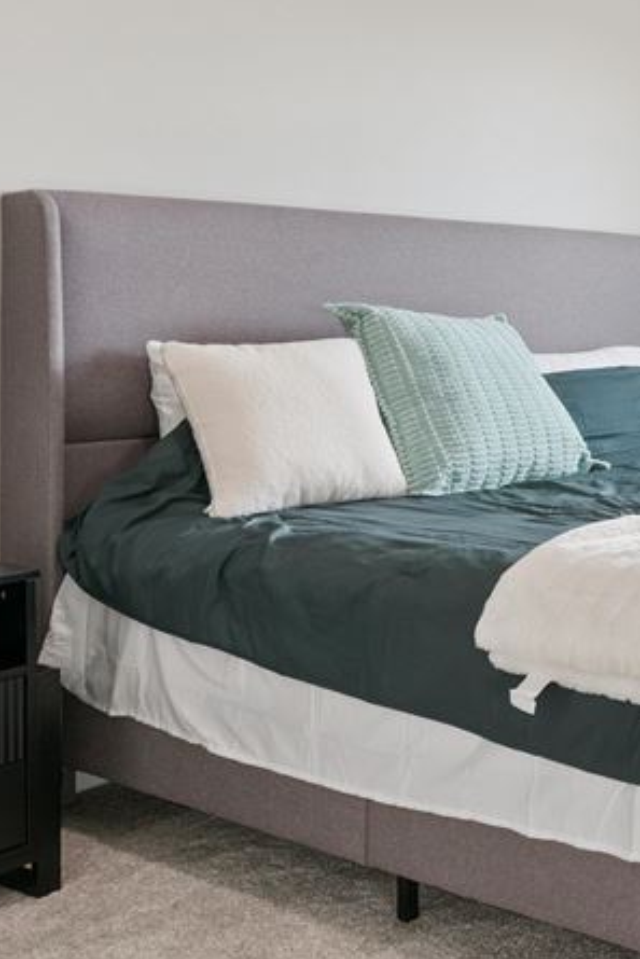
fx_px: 1226
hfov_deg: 24.4
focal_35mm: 46
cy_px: 333
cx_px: 896
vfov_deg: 42.3
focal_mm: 16
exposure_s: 1/60
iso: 400
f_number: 8
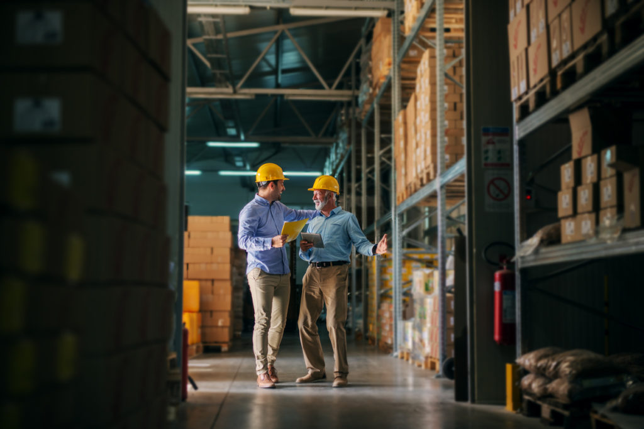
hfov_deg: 39.6
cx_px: 322
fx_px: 895
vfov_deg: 27.0
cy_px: 214
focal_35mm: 50
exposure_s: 1/400
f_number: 2
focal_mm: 50
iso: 320
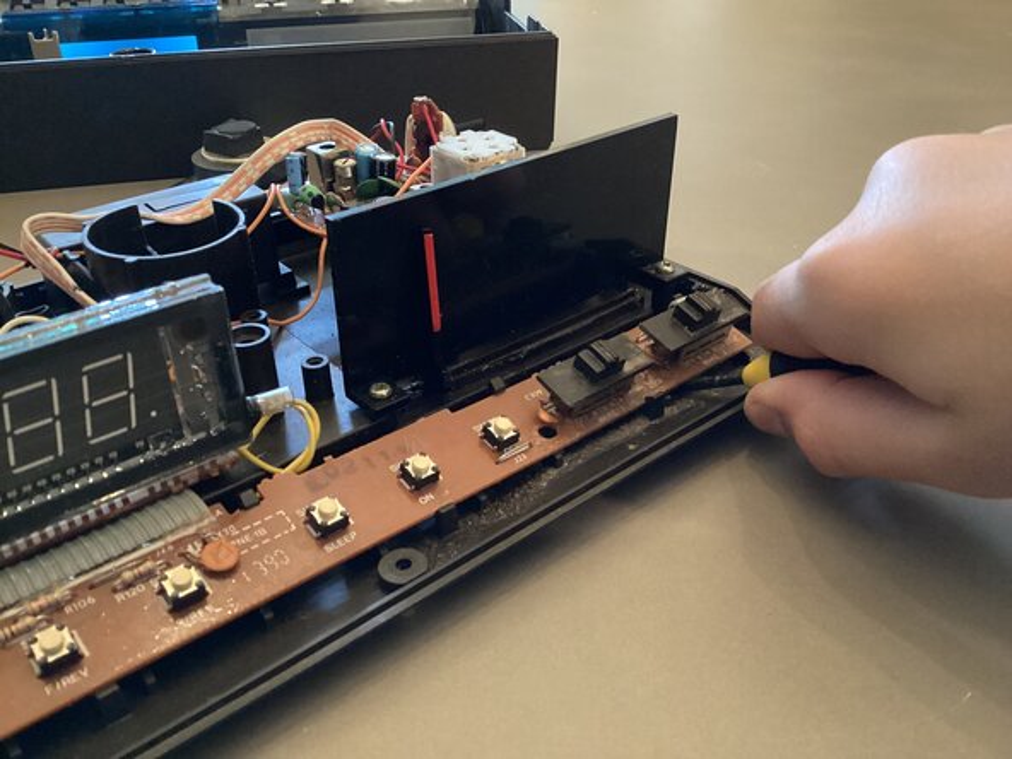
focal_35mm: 31
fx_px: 906
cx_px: 506
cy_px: 380
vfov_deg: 45.4
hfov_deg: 58.4
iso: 640
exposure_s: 1/20
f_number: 2.4
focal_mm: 3.3
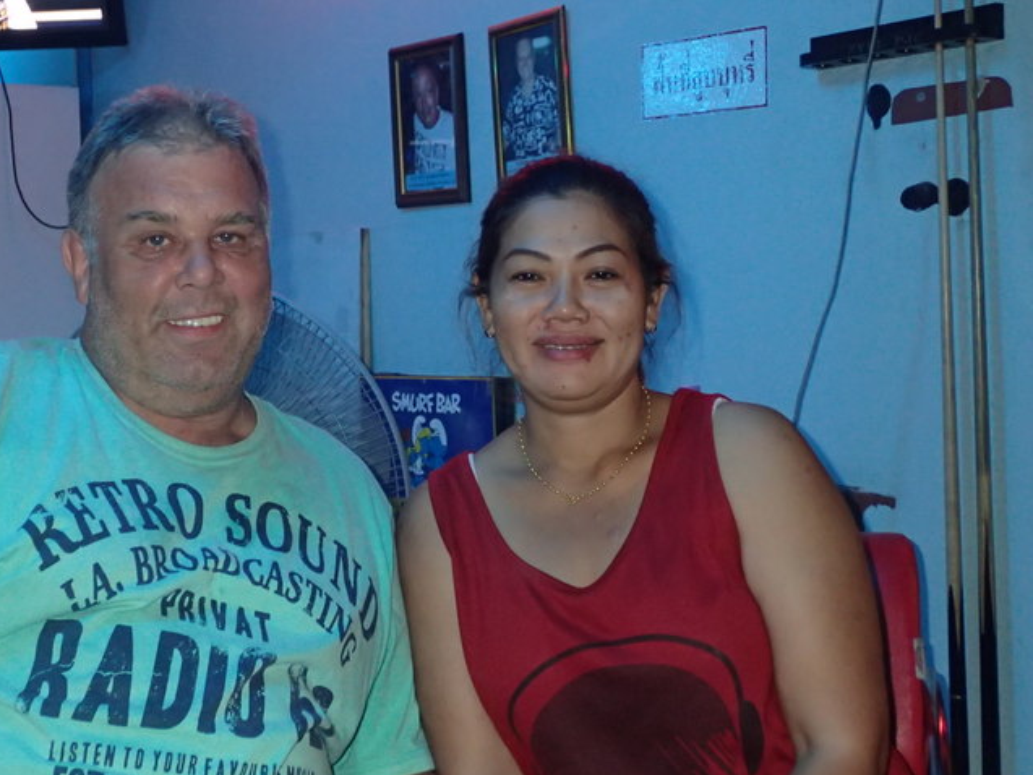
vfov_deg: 27.0
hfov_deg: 35.4
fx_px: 1612
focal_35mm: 54
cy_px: 344
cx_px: 410
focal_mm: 7.86
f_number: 2.9
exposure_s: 1/40
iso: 800
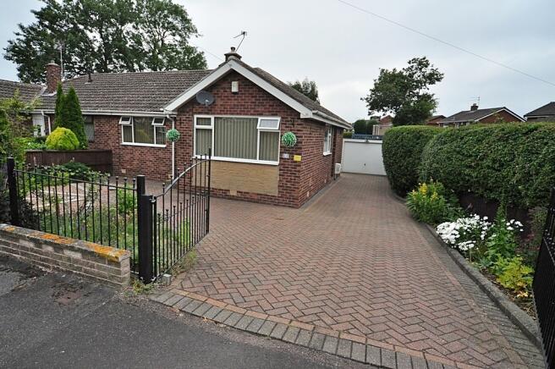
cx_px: 278
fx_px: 277
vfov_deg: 67.3
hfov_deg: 90.1
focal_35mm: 18
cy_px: 184
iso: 800
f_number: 6.3
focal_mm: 12
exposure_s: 1/1250
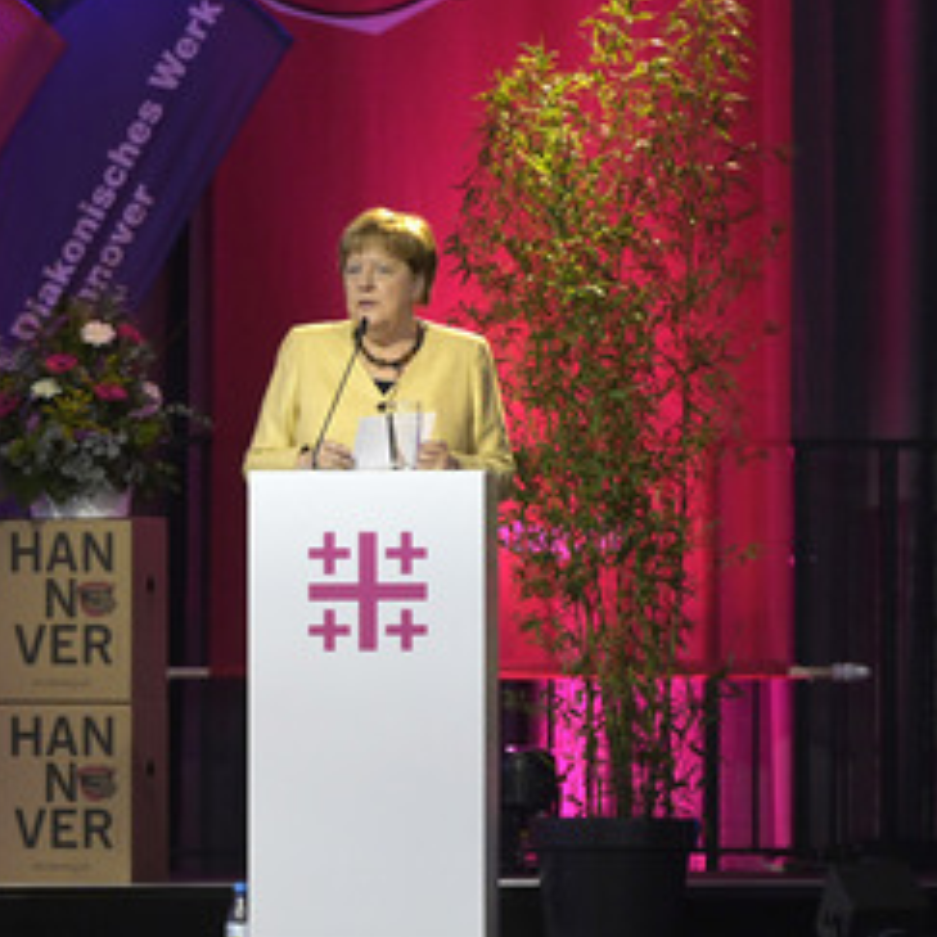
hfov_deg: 5.6
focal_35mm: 315
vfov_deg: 5.6
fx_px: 9647
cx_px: 175
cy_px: 374
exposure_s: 1/800
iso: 4000
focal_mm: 200
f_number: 4.5
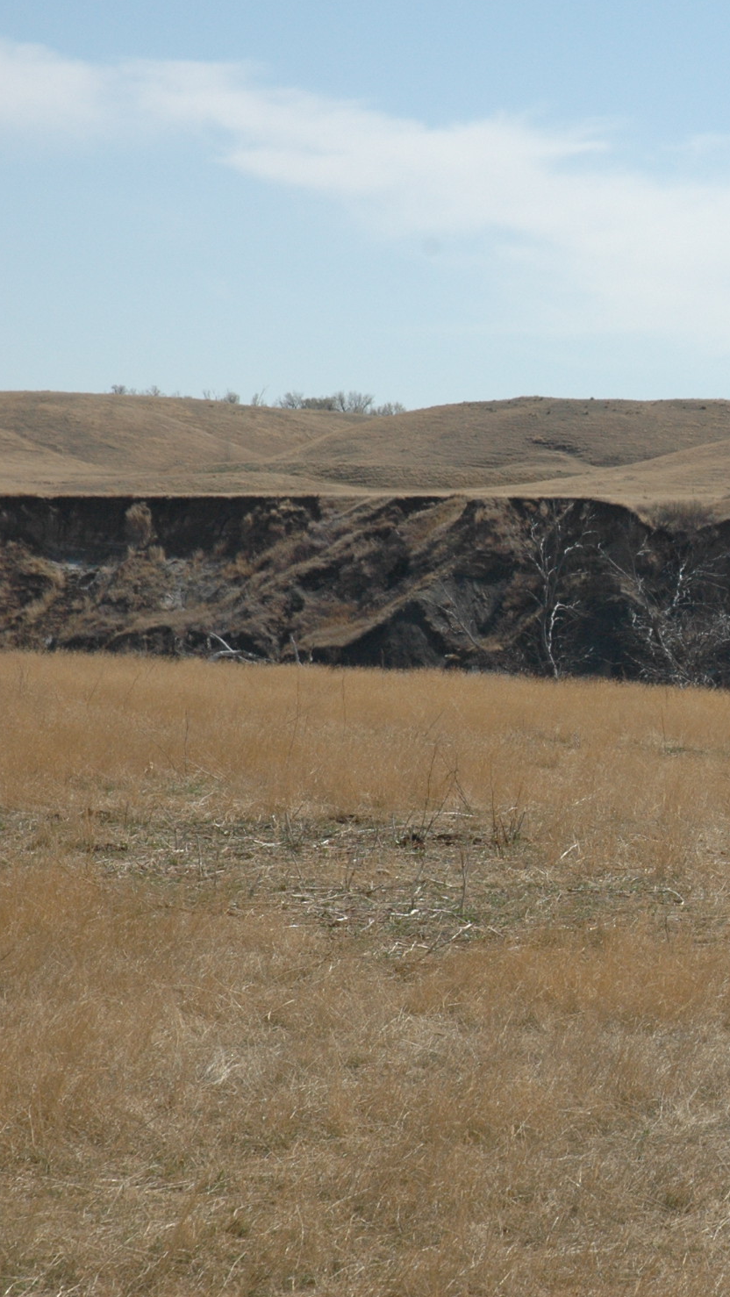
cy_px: 649
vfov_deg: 16.4
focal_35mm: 131
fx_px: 4498
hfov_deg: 9.1
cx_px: 947
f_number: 9
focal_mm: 55
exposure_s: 1/320
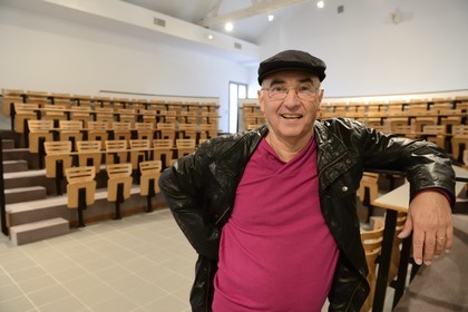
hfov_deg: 73.7
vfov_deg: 53.1
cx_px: 234
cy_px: 156
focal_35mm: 24
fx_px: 312
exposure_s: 1/30
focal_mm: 24
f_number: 4
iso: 1600
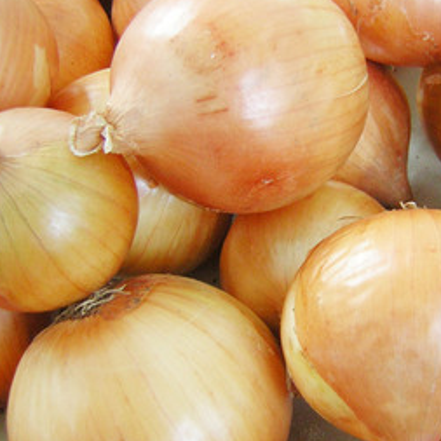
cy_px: 203
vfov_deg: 27.3
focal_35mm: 63
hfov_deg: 26.8
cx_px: 354
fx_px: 908
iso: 50
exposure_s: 1/33
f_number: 2.6
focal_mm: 4.7
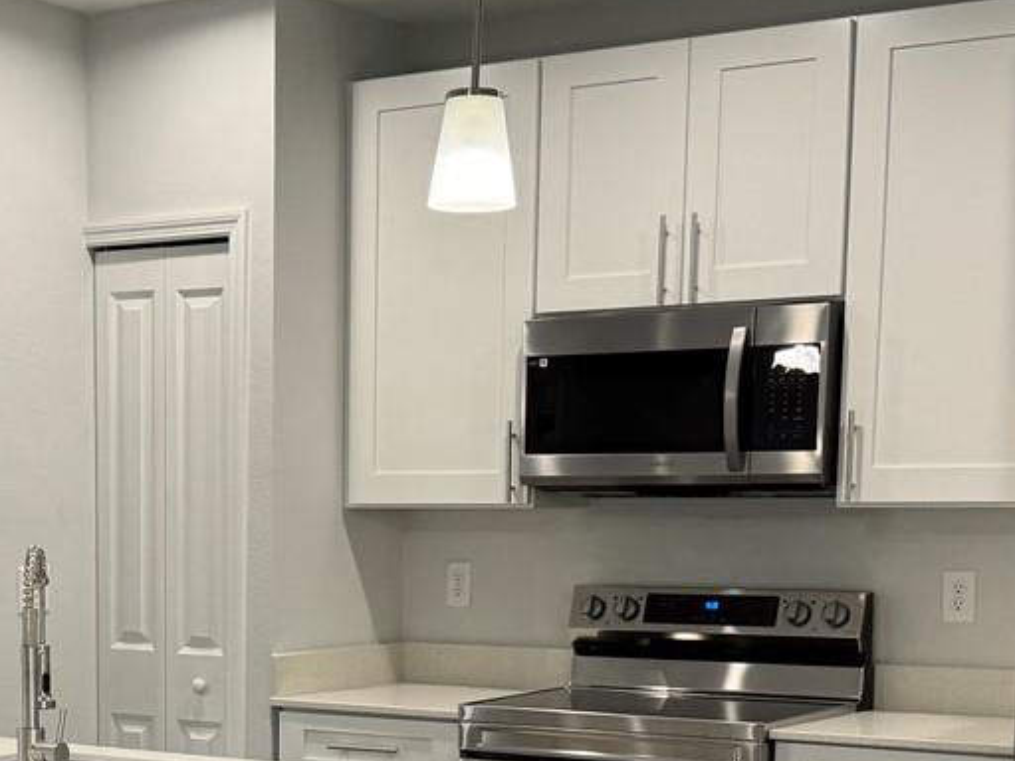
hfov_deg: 25.6
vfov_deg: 19.1
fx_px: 2199
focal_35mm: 75
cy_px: 751
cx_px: 238
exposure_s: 1/120
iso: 125
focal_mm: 6.86
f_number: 1.78
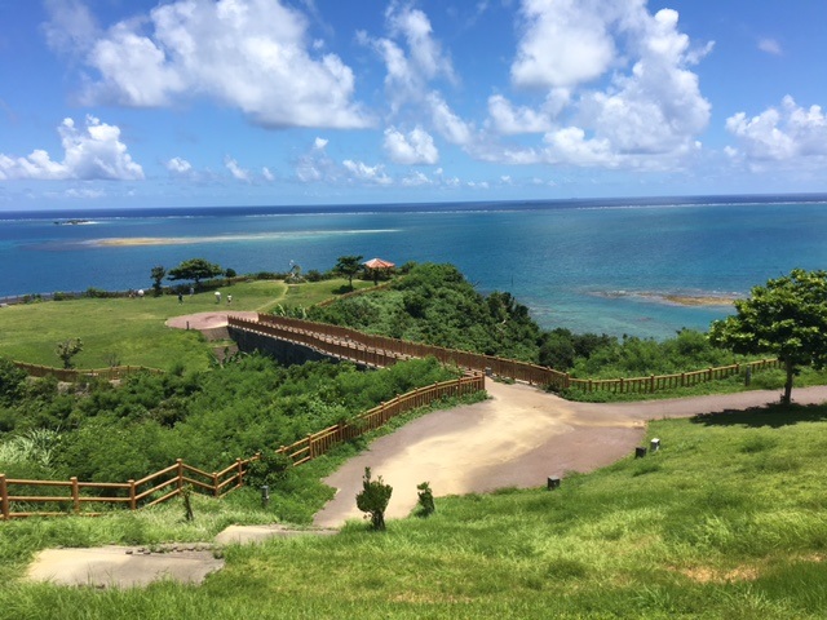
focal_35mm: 29
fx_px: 693
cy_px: 310
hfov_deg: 61.7
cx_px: 414
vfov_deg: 48.2
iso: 25
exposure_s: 1/1923
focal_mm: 4.15
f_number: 2.2
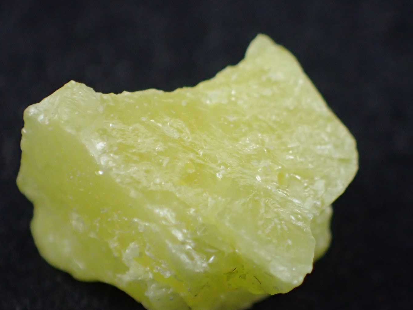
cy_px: 180
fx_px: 1694
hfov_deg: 13.9
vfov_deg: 10.4
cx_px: 208
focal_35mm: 142
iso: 640
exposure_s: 1/400
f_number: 4.9
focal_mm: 18
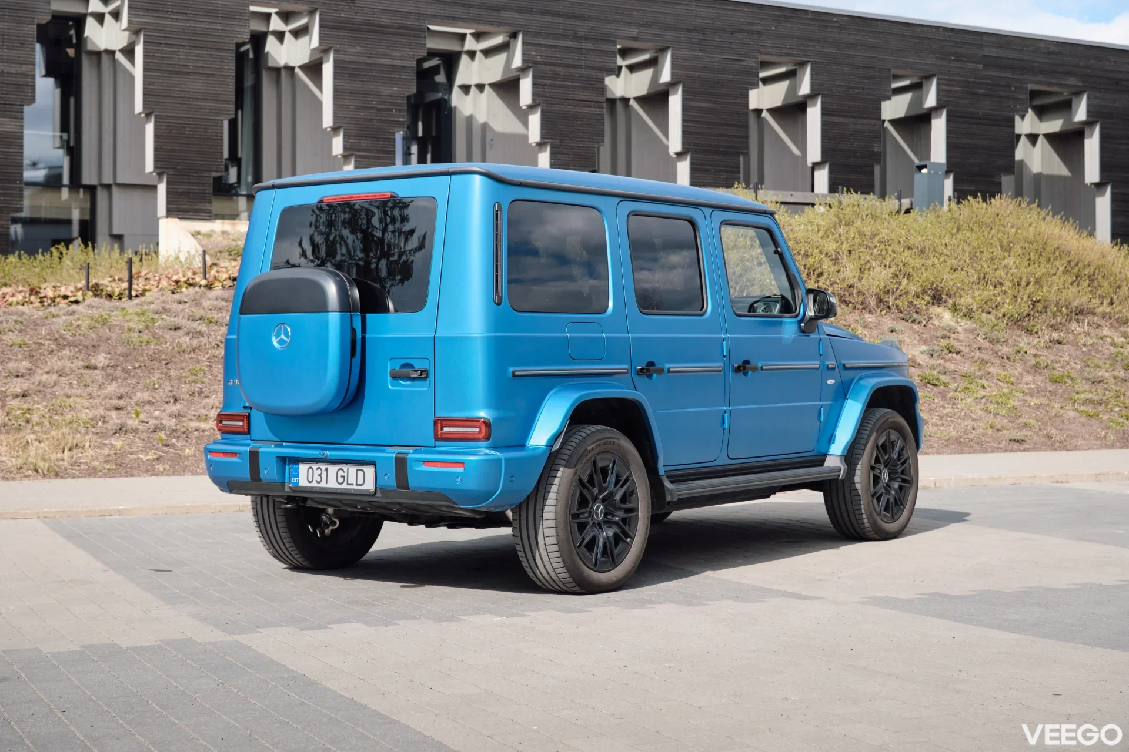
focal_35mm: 53
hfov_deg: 37.5
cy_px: 376
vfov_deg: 25.5
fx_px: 1662
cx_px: 564
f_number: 4
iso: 320
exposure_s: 1/1900
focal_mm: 35
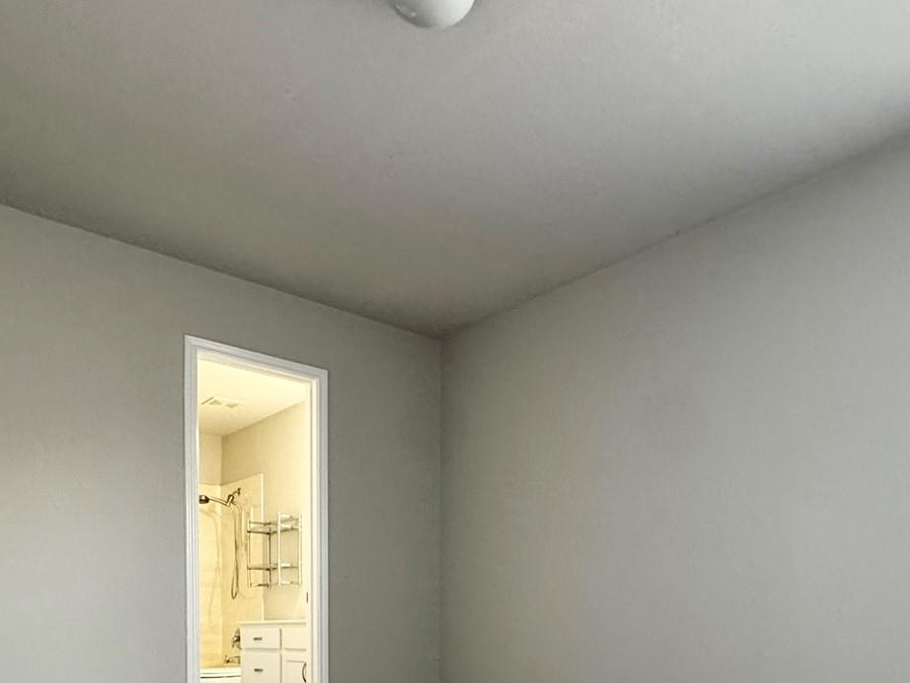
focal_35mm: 31
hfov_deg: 58.1
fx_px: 815
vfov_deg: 40.6
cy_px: 661
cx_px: 520
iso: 320
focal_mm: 2.22
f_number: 2.2
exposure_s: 1/60
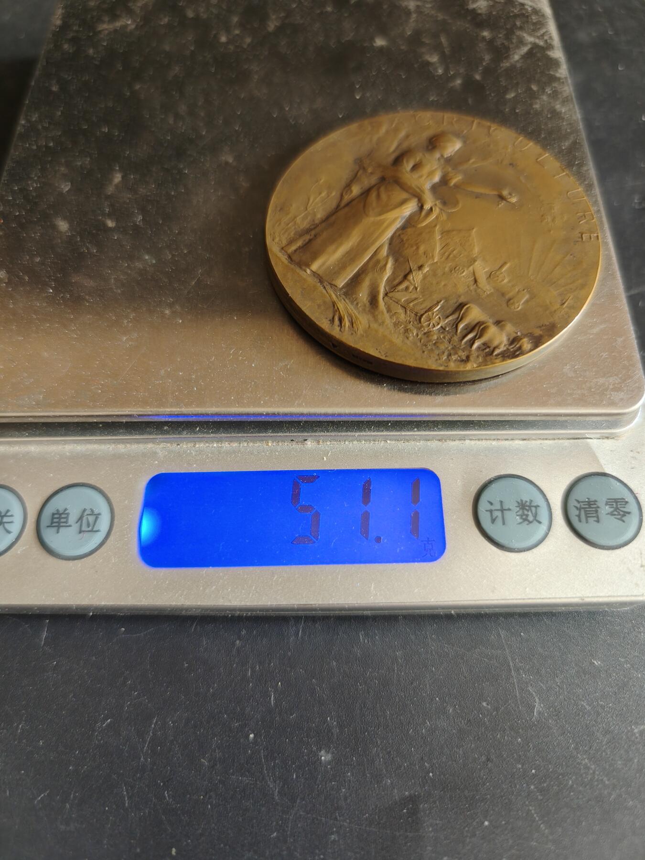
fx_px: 571
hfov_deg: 58.9
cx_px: 322
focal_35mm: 23
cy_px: 430
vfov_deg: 73.9
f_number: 1.6
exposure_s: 1/100
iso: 320
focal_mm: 6.06
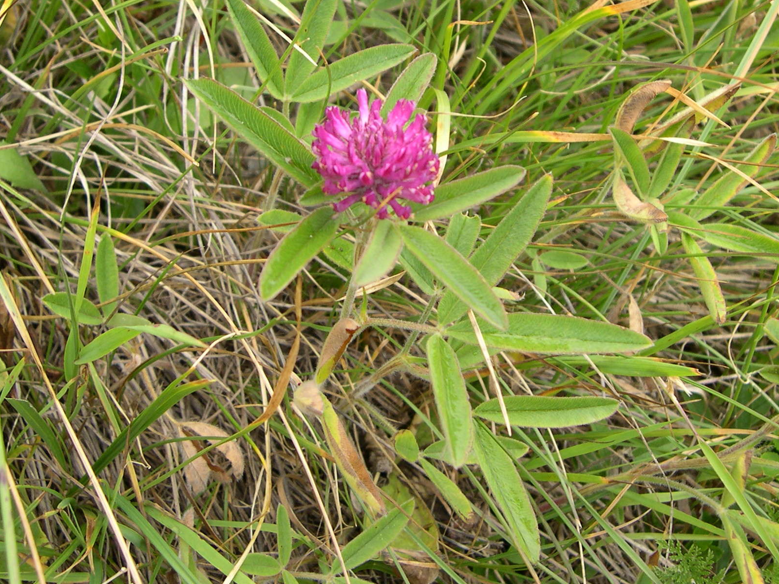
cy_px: 173
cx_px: 387
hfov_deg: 35.5
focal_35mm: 54
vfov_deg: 26.8
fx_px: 1215
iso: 100
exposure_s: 1/204
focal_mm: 8
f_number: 2.8
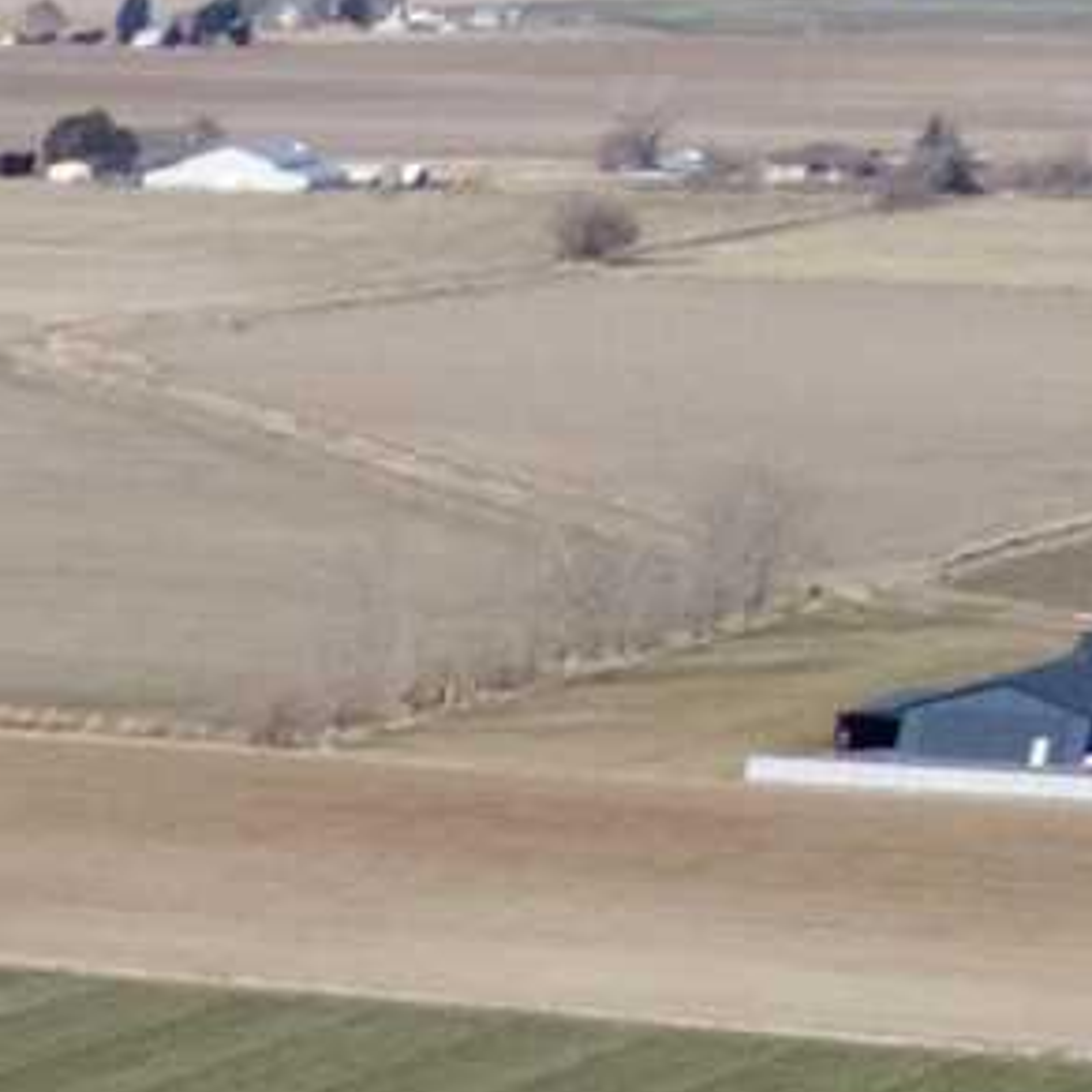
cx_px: -3055
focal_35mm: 223
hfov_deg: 6.5
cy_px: 3126
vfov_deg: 7.1
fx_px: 7959
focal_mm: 4.5
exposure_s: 1/640
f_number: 2.8
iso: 100
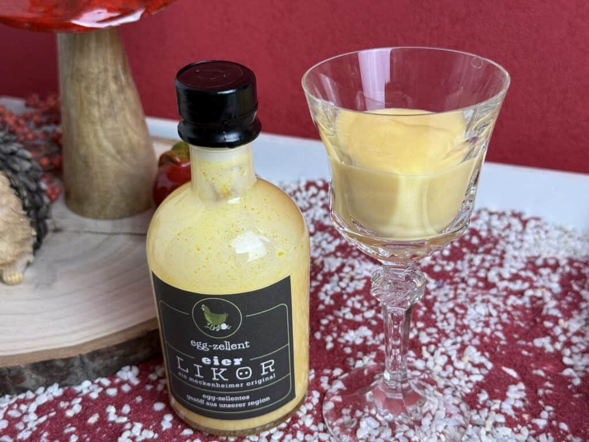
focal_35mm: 48
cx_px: 294
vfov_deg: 30.3
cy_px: 221
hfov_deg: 39.7
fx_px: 817
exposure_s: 1/100
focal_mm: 6.76
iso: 80
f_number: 1.78
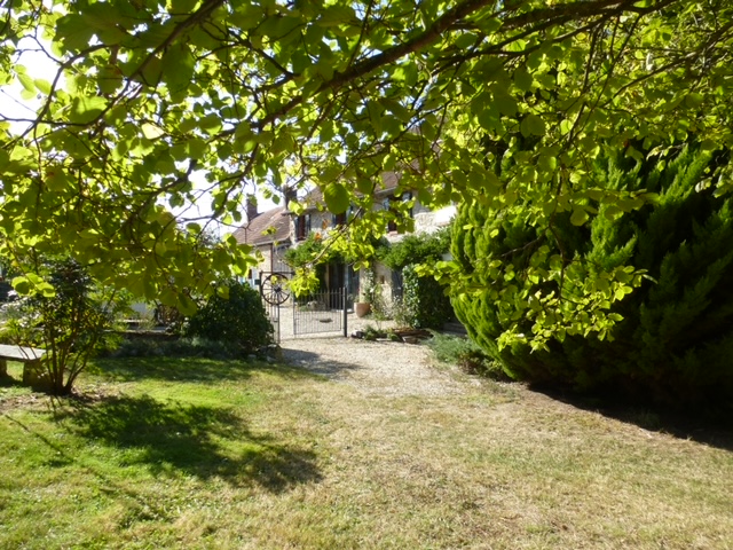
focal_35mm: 24
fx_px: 508
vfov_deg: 56.8
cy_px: 275
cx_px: 366
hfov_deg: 71.6
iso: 100
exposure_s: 1/400
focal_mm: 4.3
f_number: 3.3
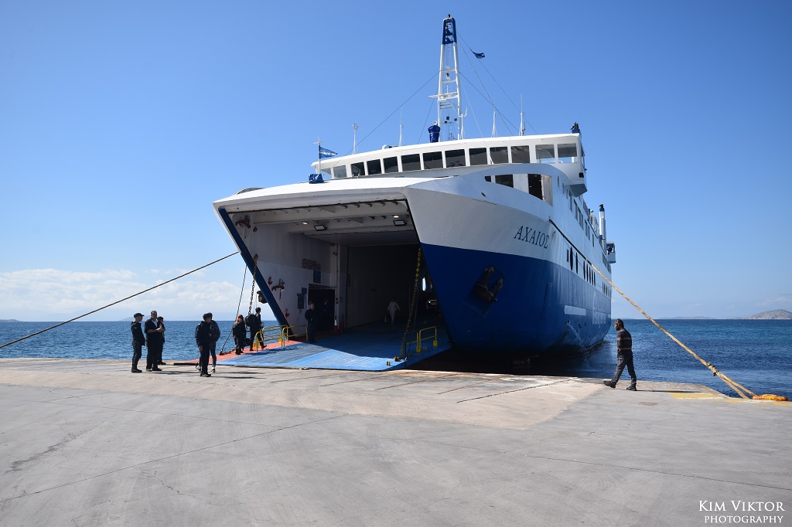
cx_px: 396
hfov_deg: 67.4
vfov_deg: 47.9
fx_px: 594
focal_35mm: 27
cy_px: 264
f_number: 10
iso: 200
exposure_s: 1/400
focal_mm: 18
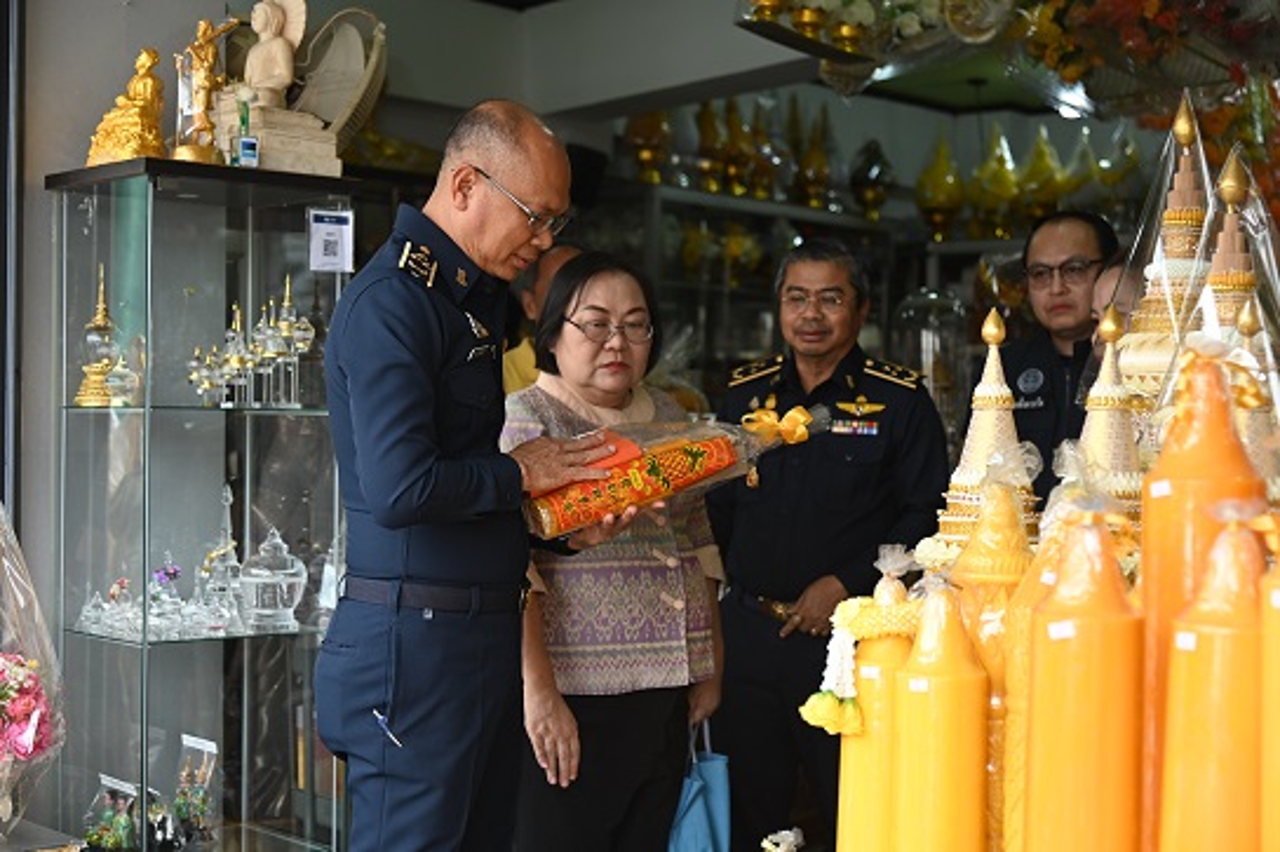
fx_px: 1848
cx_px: 640
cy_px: 426
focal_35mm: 52
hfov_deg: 38.2
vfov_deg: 26.0
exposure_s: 1/250
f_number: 4
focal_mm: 52
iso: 250
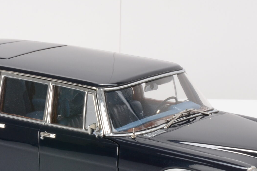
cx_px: 70
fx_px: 1835
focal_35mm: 257
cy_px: 129
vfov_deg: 5.3
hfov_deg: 8.0
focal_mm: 70
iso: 500
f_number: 20
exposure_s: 1/10
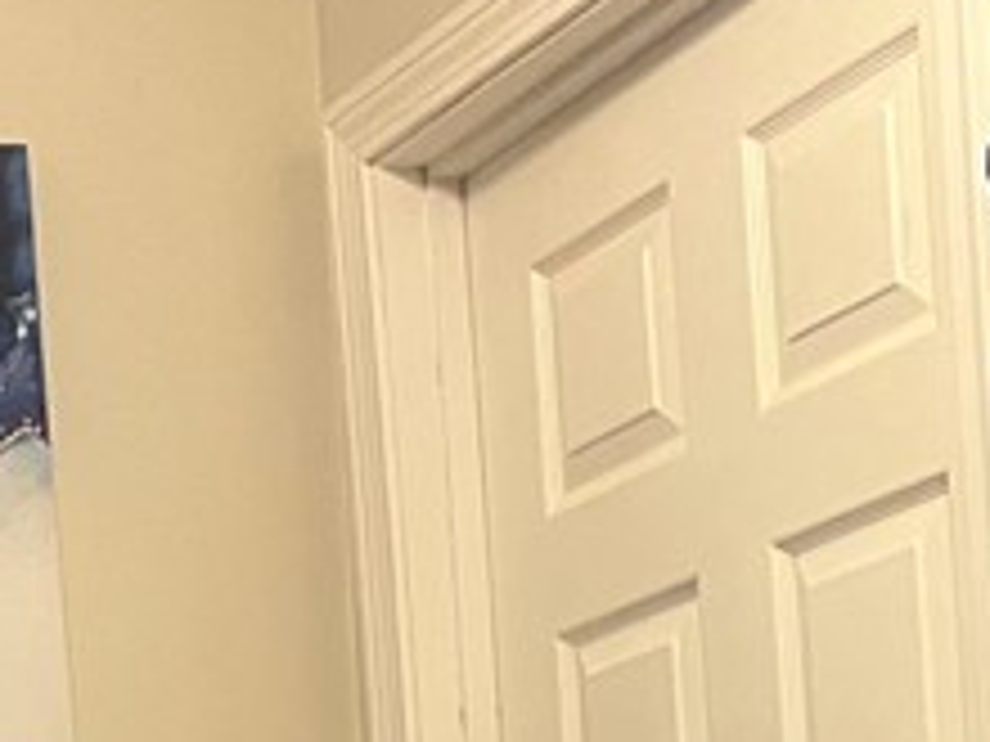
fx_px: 3461
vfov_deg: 11.1
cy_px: 1515
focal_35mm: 121
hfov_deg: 15.9
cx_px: -45
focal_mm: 5.1
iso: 500
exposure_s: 1/60
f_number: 1.6
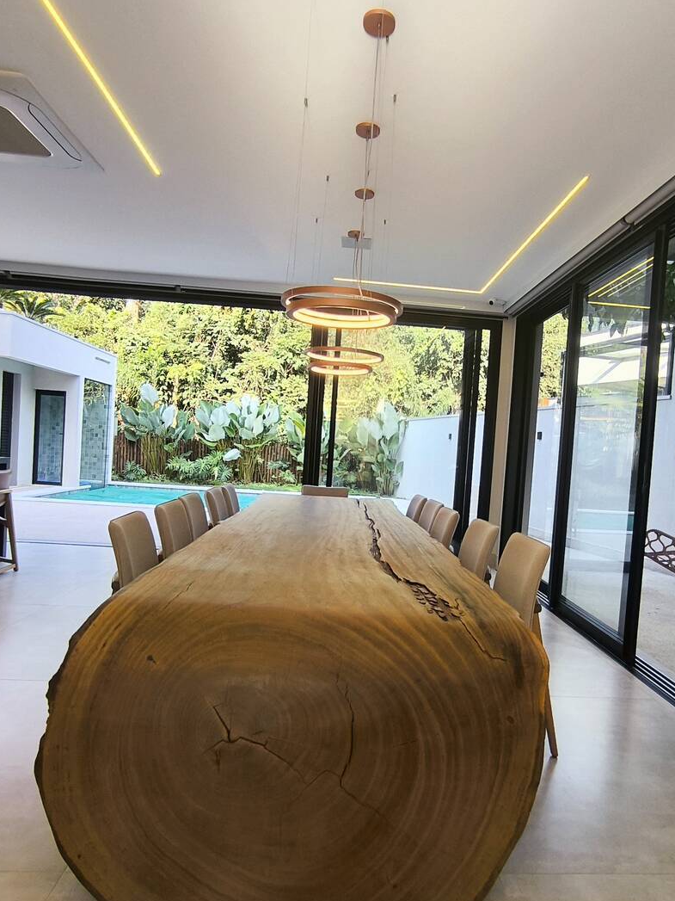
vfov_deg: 76.4
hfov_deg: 60.9
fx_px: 572
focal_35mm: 22
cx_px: 379
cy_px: 463
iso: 50
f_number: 2.2
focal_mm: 1.65
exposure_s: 1/120
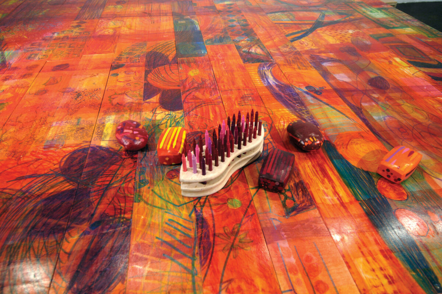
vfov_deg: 56.1
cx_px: 221
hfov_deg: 77.4
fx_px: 276
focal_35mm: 22
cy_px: 147
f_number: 4.8
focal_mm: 15
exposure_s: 1/80
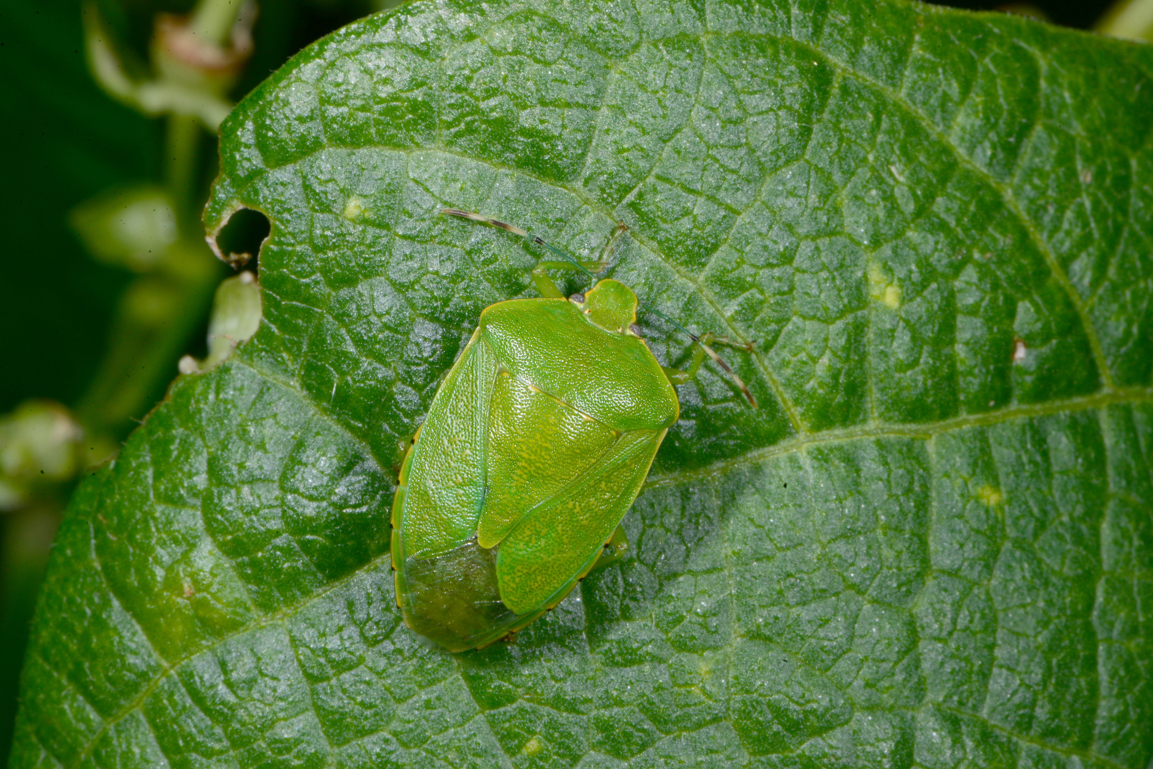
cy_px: 384
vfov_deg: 13.1
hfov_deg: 19.4
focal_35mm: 105
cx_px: 576
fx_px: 3364
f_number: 36
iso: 400
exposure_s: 1/160
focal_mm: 105
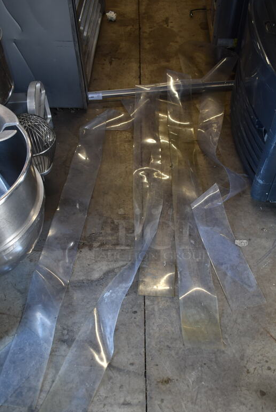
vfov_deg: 58.5
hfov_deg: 41.1
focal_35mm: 32
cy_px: 234
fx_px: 367
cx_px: 154
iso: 320
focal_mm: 18
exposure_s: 1/30
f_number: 3.5
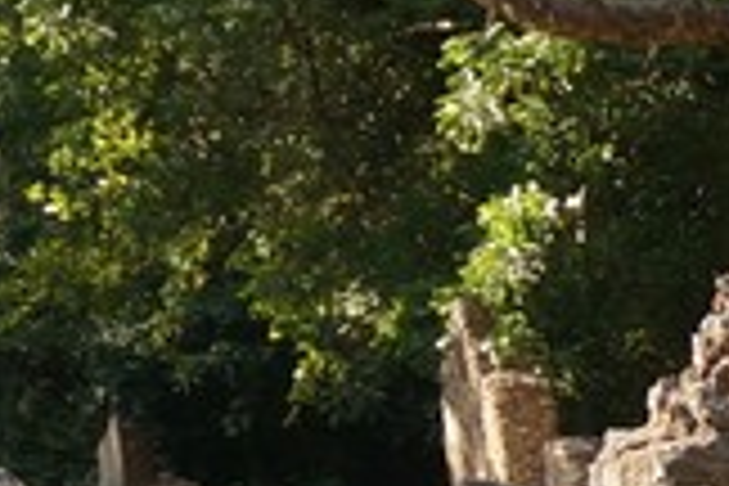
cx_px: 2484
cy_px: 1048
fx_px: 3604
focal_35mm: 178
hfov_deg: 8.6
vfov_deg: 7.3
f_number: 5.6
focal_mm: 16
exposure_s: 1/60
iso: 100
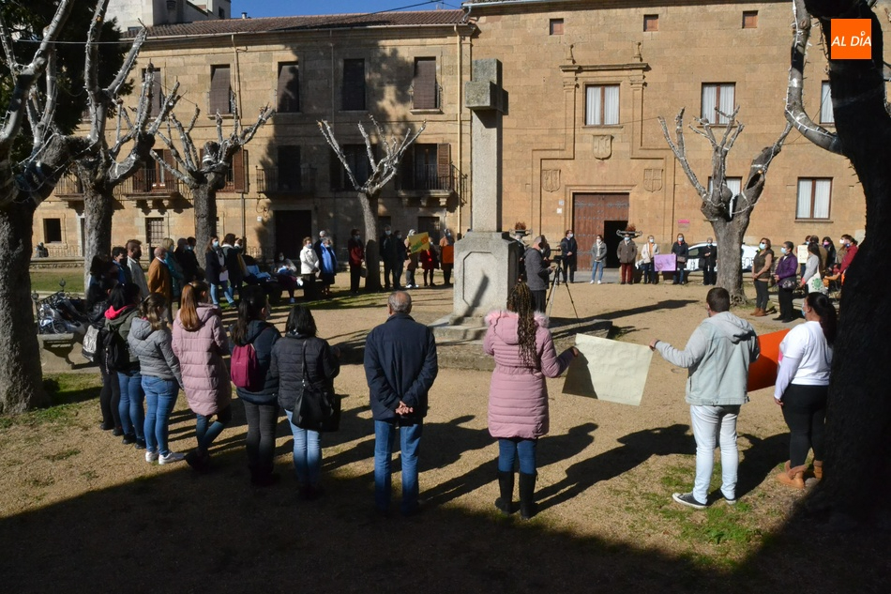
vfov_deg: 47.9
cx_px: 446
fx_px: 668
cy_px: 297
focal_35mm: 27
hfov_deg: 67.4
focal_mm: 18
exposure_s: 1/1600
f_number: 20
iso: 3200
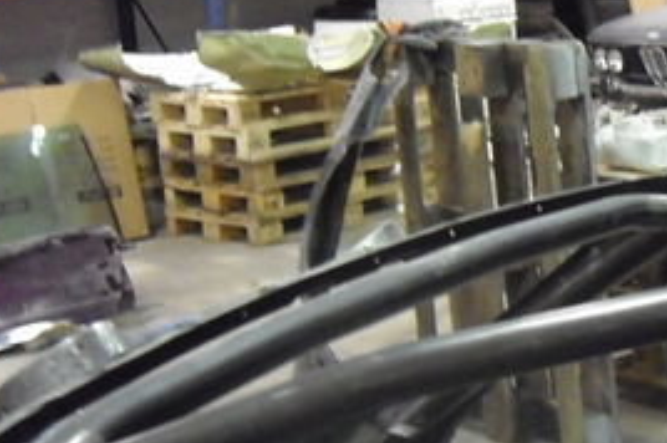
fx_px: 1702
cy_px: 324
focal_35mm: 92
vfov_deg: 14.8
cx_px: 762
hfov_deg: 20.9
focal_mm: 6.2
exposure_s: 1/15
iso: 800
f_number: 2.7
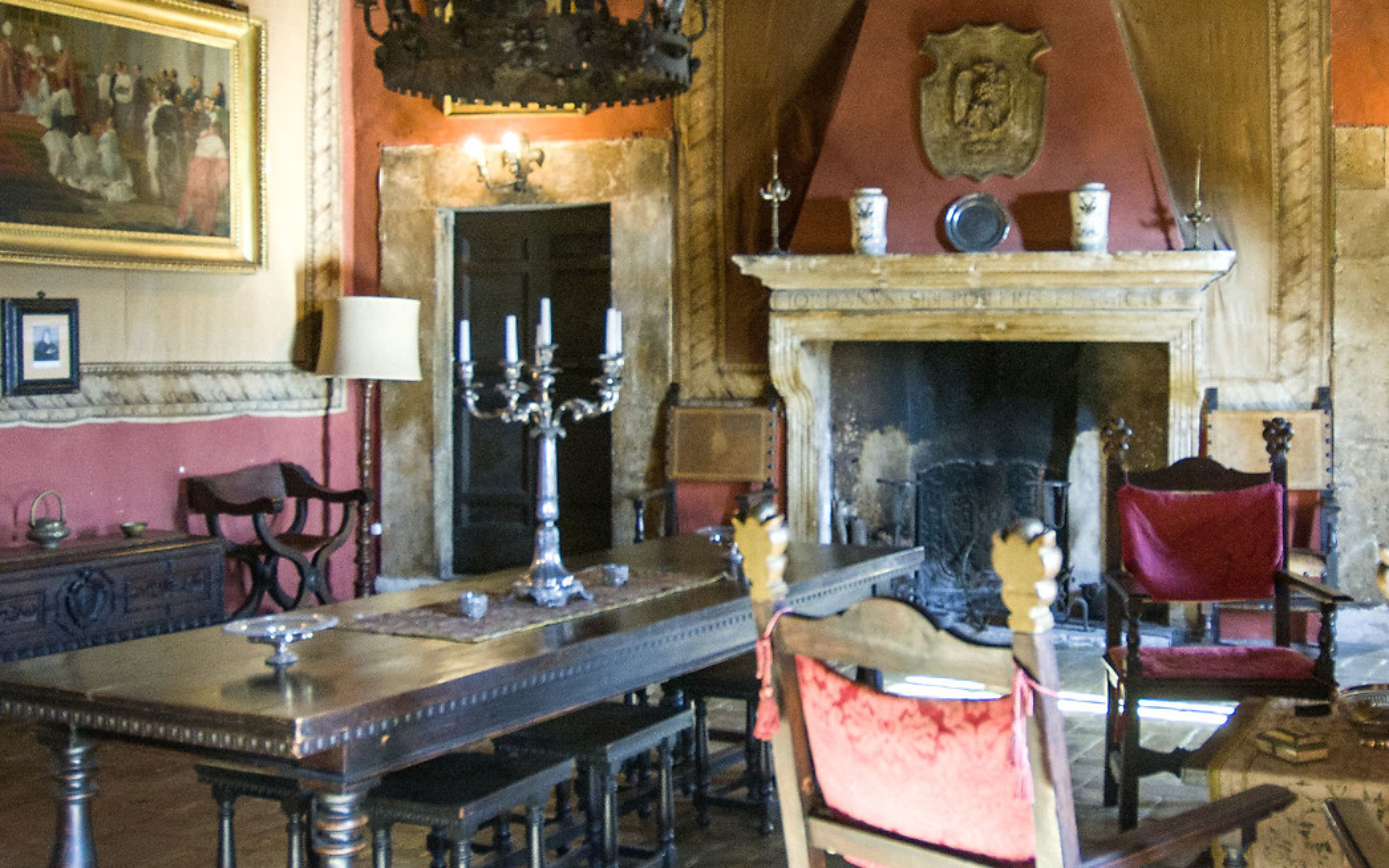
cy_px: 351
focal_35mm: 42
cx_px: 835
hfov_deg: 46.9
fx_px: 1590
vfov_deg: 30.5
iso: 200
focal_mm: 12
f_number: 3.5
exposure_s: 1/30
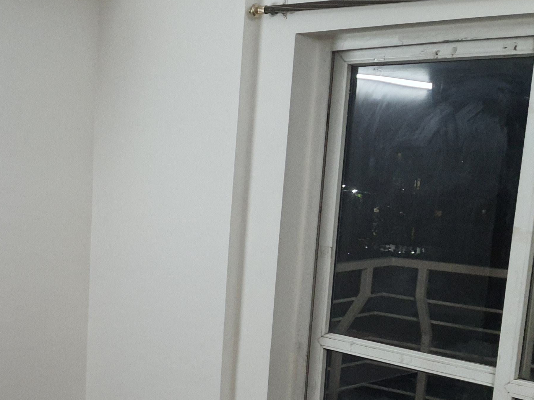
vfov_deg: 24.8
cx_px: 11
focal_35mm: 58
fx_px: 895
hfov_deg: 31.0
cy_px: 324
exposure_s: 1/100
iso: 320
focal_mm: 4.32
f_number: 1.7
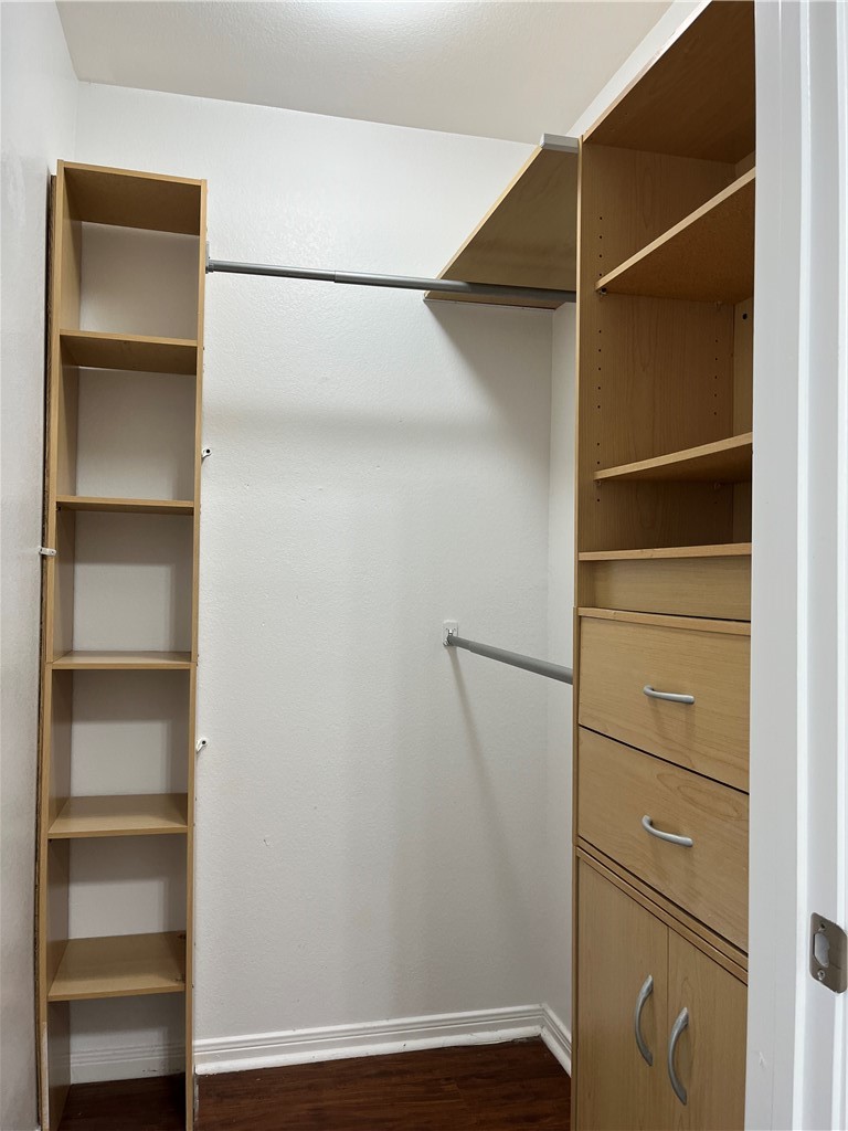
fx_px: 849
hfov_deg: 53.1
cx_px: 424
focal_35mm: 26
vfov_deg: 67.3
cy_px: 566
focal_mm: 5.1
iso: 100
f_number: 1.6
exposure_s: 1/120
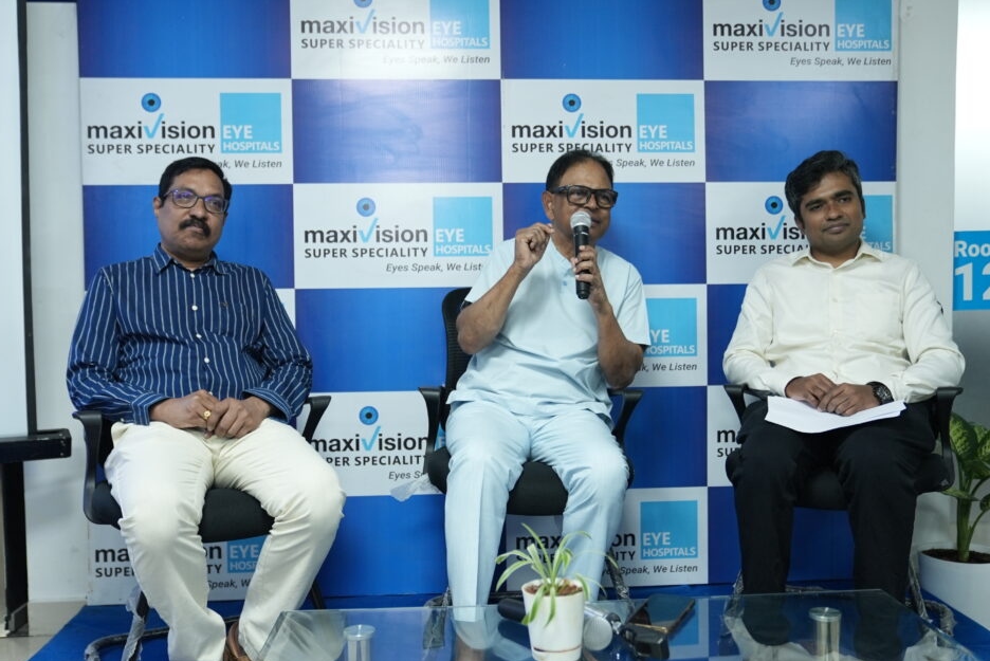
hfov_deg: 54.4
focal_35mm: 35
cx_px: 516
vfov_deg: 37.9
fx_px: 963
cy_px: 343
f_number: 2.8
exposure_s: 1/100
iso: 1250
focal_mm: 32
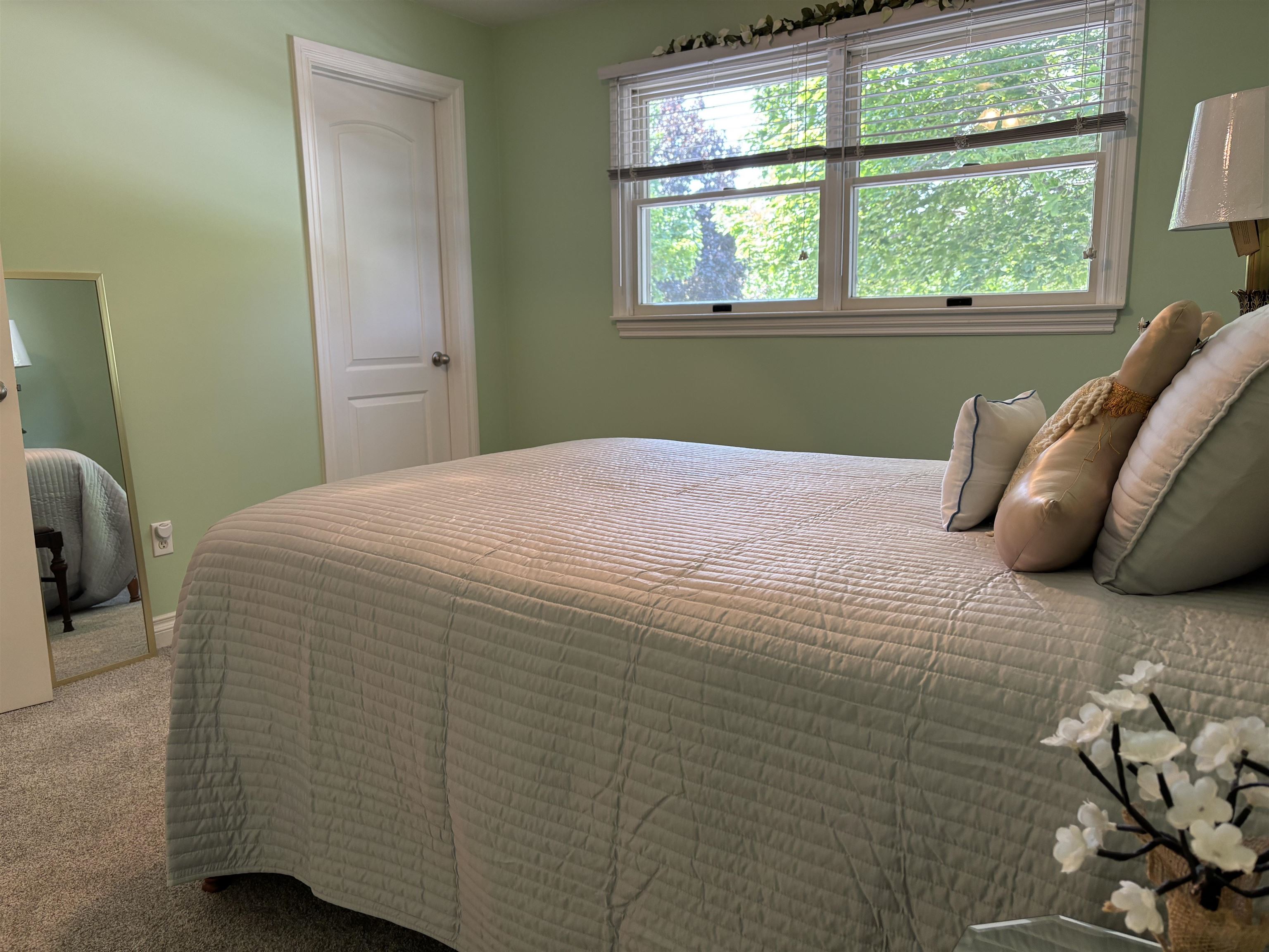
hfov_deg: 67.3
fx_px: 953
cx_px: 634
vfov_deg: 53.1
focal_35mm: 26
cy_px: 476
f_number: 1.6
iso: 100
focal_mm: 5.96
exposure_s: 1/60
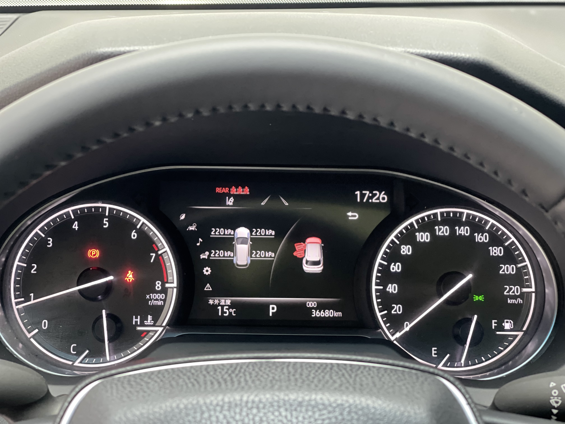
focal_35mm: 64
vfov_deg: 22.9
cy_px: 212
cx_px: 282
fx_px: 1045
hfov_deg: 30.3
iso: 400
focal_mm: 7.5
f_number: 2.2
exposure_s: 1/14
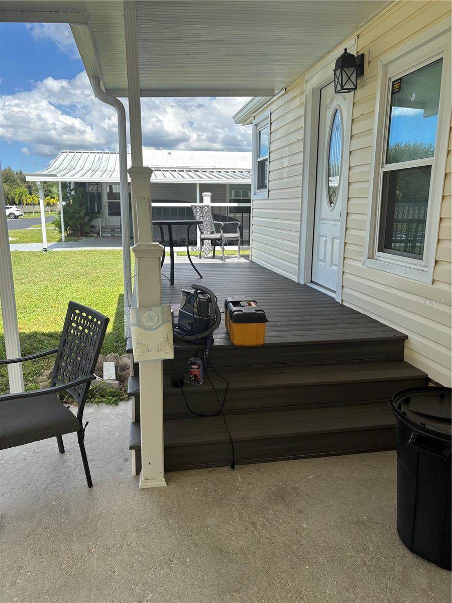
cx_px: 226
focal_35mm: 26
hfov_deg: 53.1
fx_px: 453
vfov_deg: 67.3
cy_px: 302
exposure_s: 1/1337
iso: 50
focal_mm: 5.96
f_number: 1.6
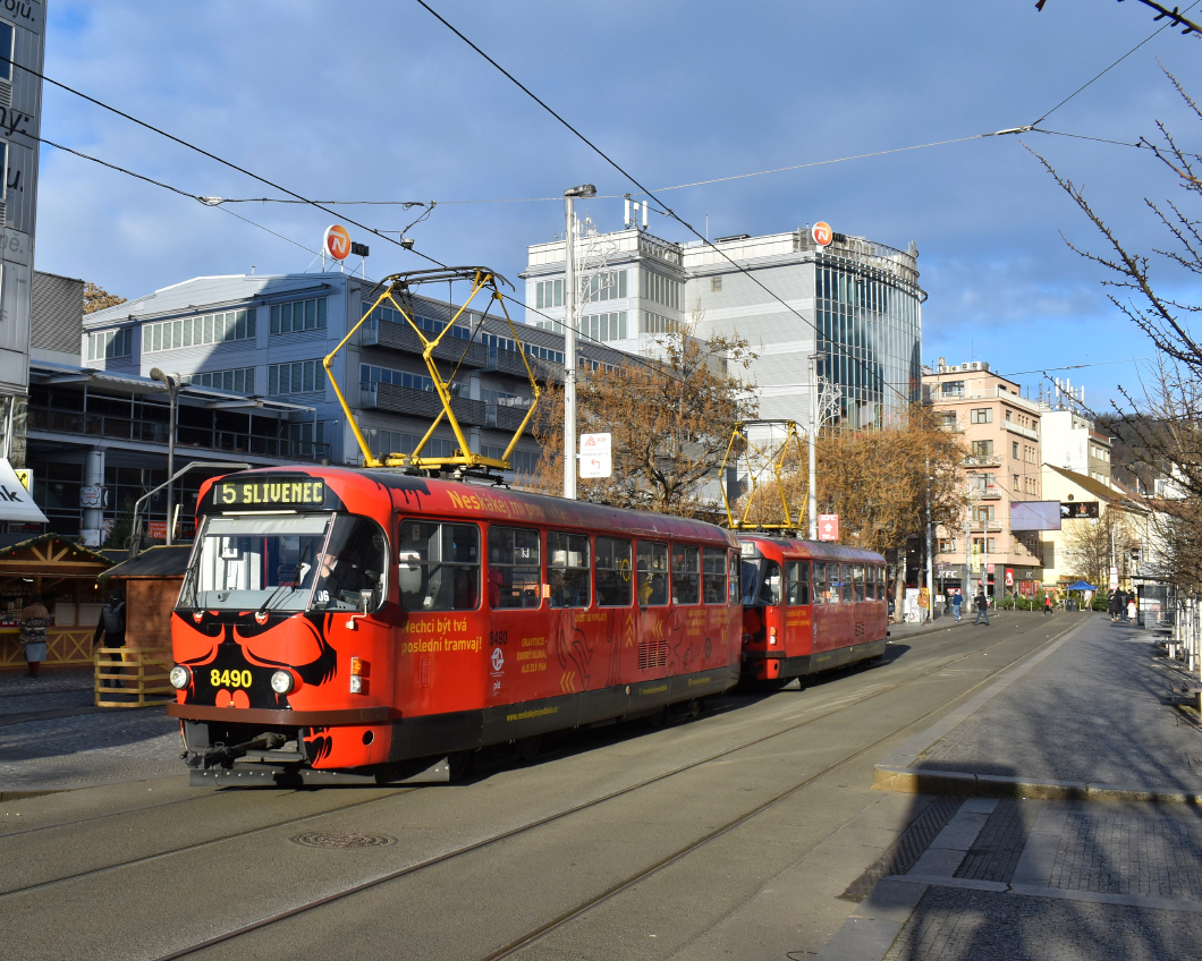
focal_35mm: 38
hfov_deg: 47.6
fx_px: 1352
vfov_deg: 39.2
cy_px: 473
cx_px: 471
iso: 200
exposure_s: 1/400
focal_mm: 22
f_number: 10
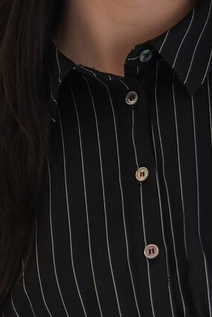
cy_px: 183
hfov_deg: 7.1
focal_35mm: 194
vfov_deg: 10.6
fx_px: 1712
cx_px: 213
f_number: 1.4
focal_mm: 23
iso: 250
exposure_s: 1/250
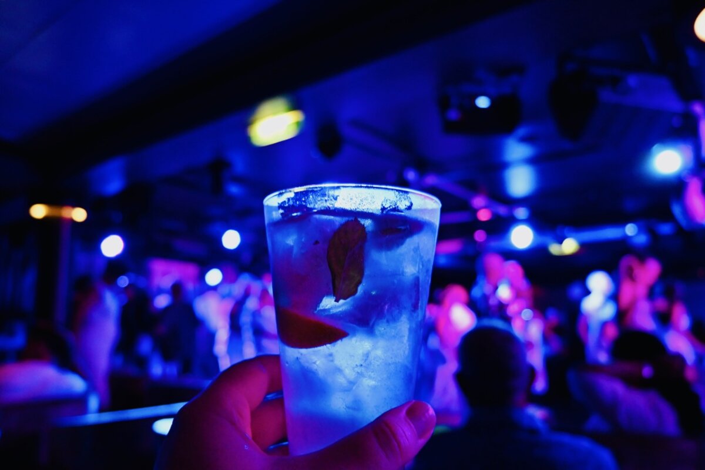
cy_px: 235
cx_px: 352
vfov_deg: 53.1
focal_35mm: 24
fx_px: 470
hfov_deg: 73.7
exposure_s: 1/25
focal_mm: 16
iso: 2200
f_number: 3.5
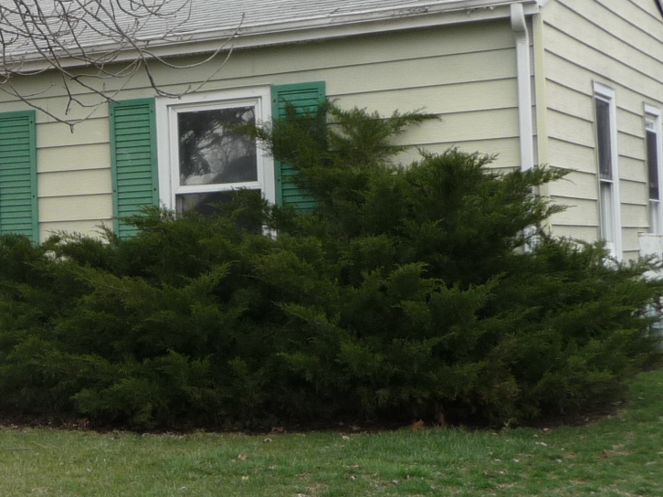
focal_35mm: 79
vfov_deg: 18.7
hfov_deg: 22.8
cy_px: 263
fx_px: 1513
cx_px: -125
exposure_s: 1/200
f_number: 3.3
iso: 100
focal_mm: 4.7
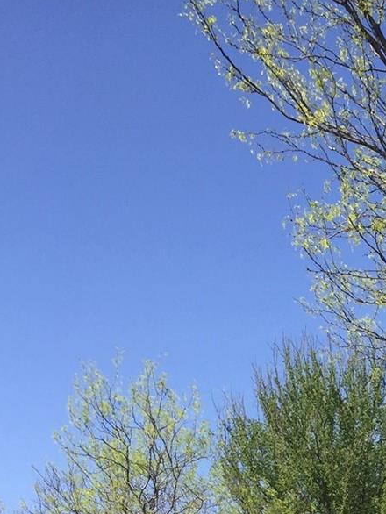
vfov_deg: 23.0
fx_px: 1129
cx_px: 489
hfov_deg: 18.2
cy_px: 656
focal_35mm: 76
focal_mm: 4.15
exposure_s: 1/1464
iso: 32
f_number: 2.2
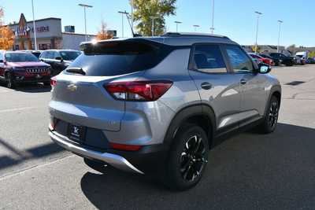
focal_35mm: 30
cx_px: 158
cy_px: 105
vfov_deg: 43.6
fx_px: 263
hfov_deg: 61.9
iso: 125
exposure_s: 1/250
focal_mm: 20
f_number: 8
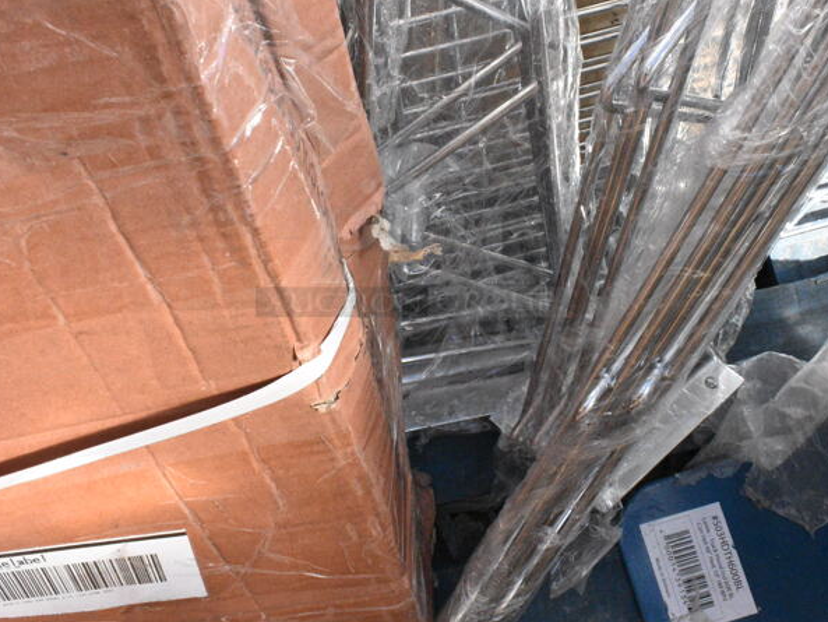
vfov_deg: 35.8
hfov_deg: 46.8
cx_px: 412
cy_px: 244
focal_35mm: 40
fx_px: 957
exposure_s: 1/1000
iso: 6400
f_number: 16
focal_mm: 18
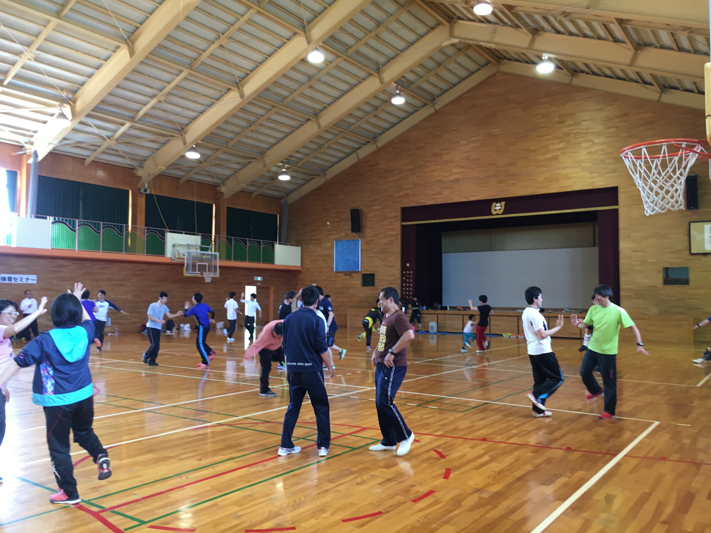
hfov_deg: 61.7
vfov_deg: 48.2
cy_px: 266
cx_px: 356
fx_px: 596
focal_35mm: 29
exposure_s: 1/30
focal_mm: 4.15
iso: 80
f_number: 2.2
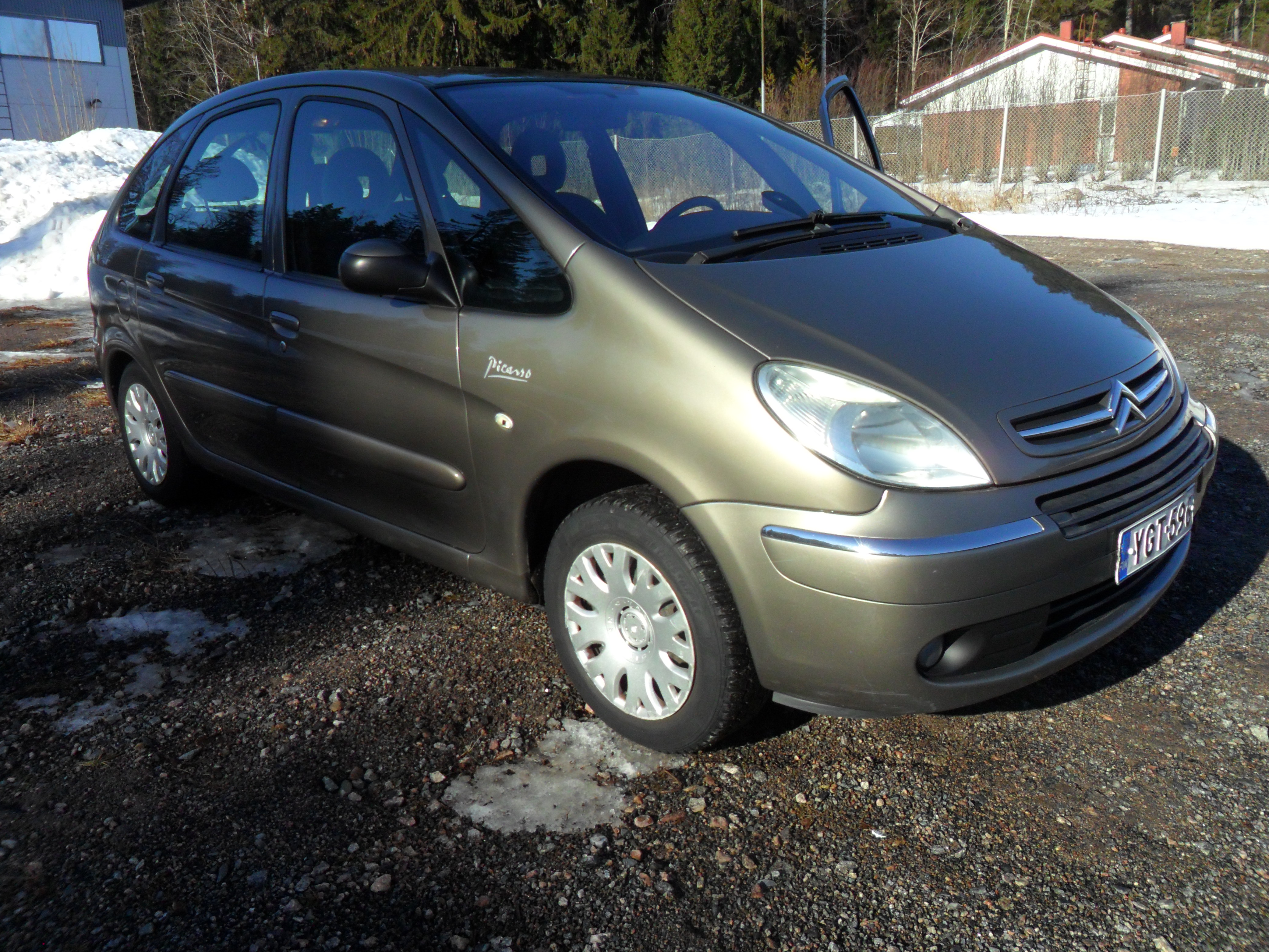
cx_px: 637
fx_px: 1026
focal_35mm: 28
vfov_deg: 49.7
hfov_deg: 63.4
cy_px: 486
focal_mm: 4.9
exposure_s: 1/1000
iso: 80
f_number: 3.5
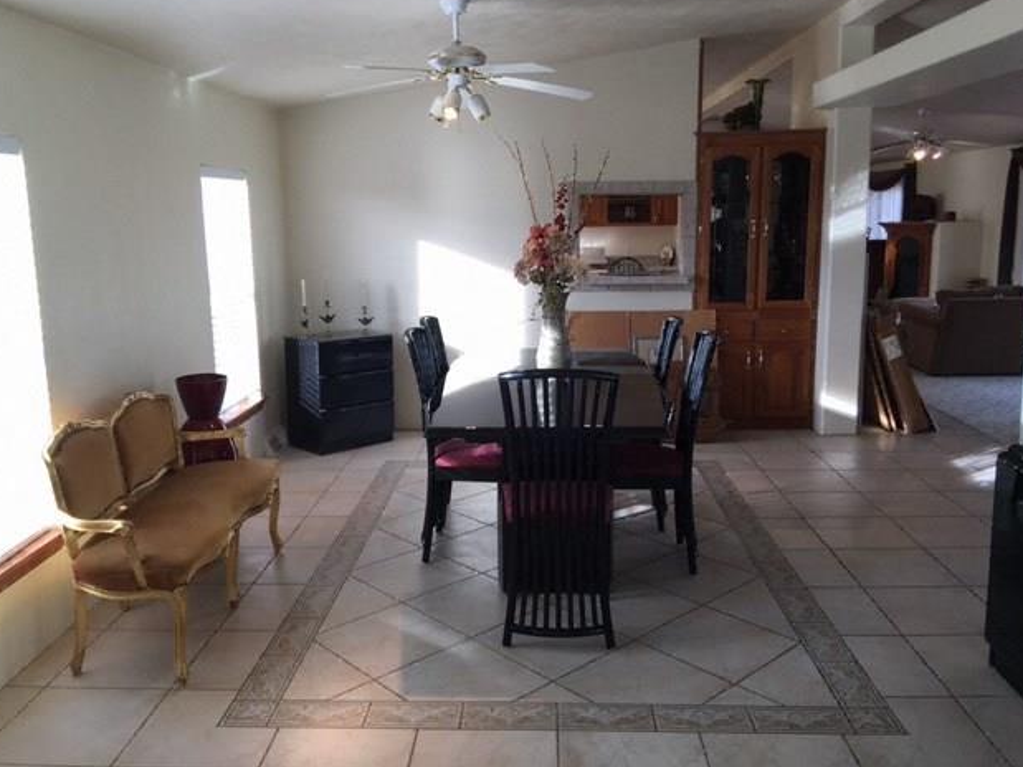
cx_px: 504
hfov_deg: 60.0
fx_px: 886
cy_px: 372
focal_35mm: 30
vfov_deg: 46.8
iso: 25
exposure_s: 1/60
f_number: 2.2
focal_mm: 4.15
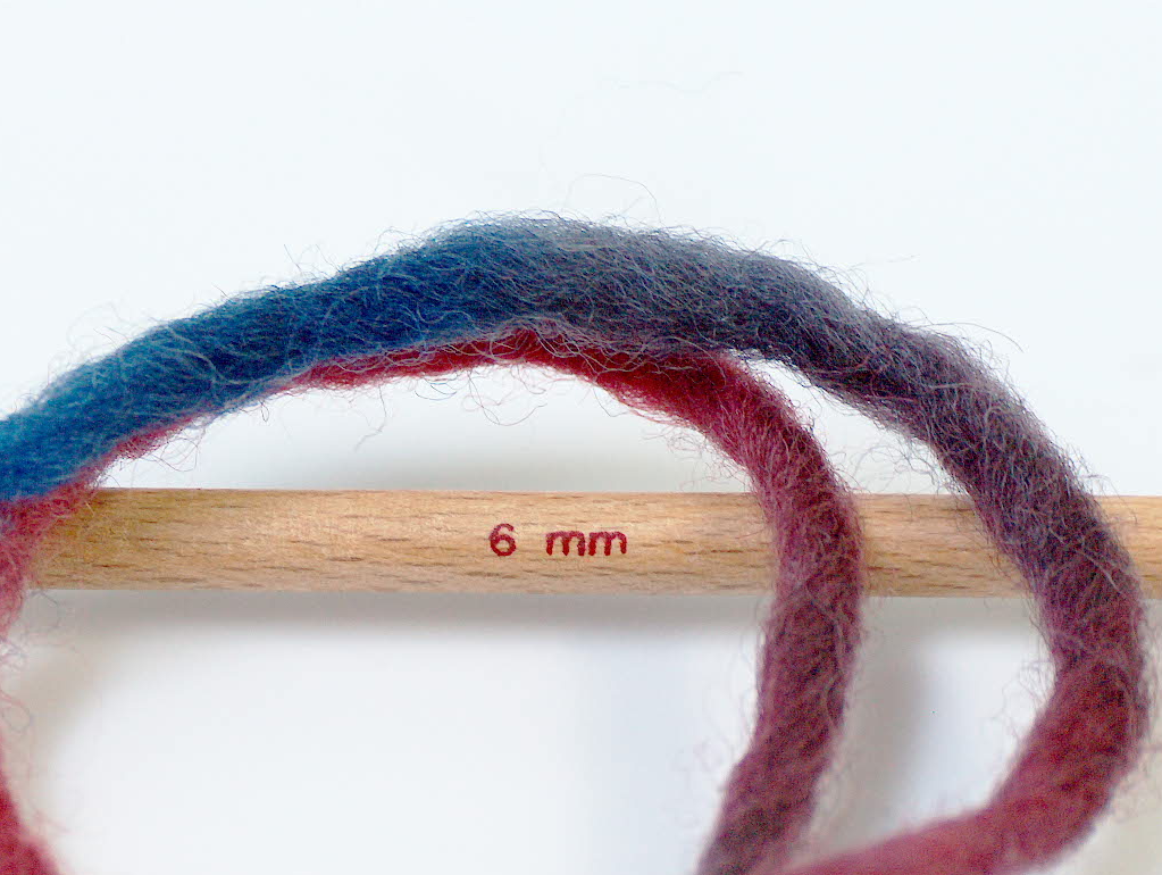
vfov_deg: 10.1
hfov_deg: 13.4
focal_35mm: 147
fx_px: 4941
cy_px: 526
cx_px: 438
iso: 200
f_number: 3
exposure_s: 1/22.5
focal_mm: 23.76
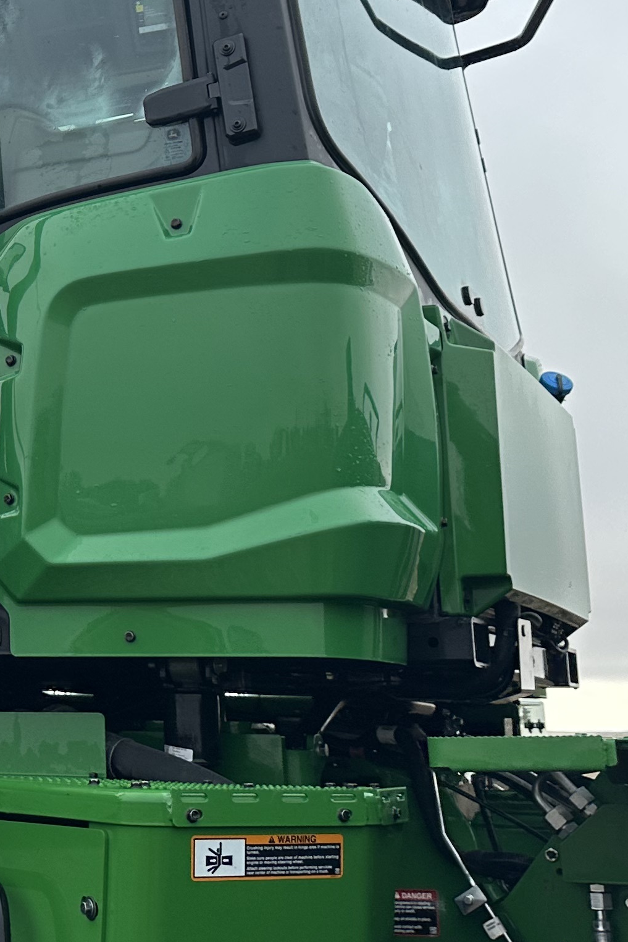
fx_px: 1726
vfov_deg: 30.3
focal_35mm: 66
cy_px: 319
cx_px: -164
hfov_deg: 19.2
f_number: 1.78
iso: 80
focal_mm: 6.86
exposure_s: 1/2028
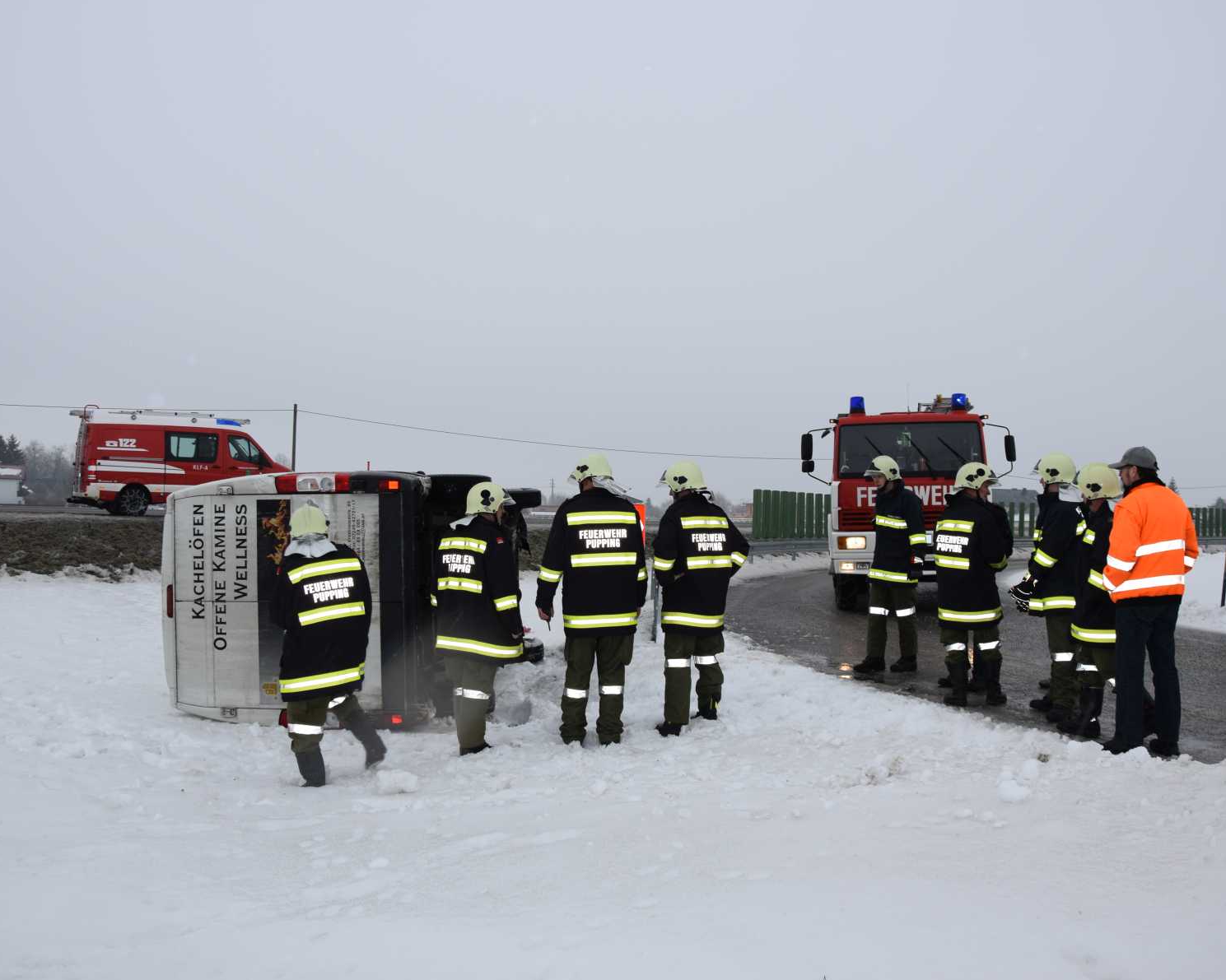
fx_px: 2161
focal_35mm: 60
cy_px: 491
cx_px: 658
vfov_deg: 25.6
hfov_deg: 31.7
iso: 100
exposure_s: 1/200
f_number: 9
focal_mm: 35
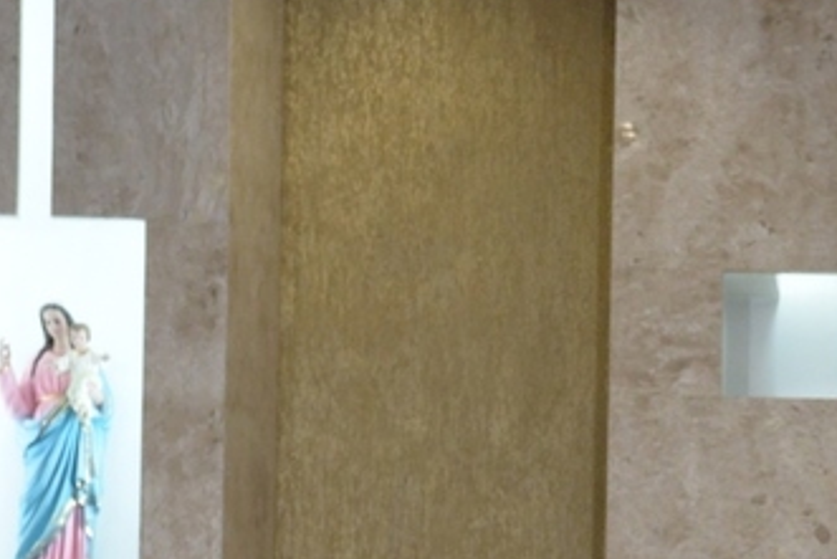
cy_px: 975
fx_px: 3373
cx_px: 920
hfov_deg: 13.8
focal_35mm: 145
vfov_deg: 9.1
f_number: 7.1
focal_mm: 40
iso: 3200
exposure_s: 1/125
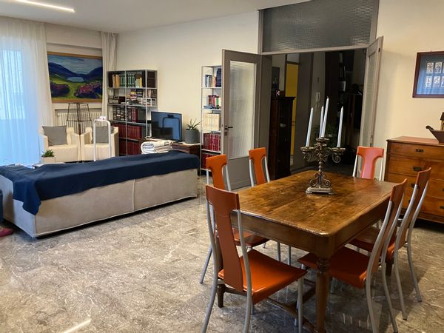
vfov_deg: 49.7
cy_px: 166
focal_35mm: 28
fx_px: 359
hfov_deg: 63.4
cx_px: 222
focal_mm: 3.99
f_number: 1.8
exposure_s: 1/30
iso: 400
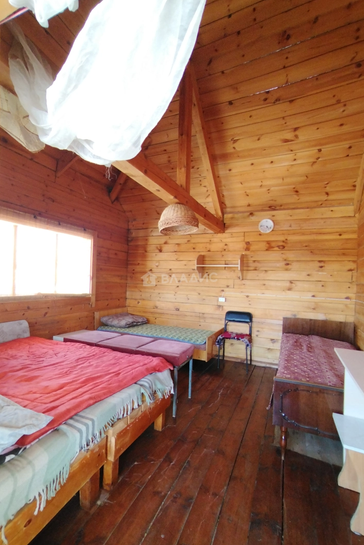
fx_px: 258
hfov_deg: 70.5
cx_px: 180
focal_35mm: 17
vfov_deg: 93.3
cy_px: 278
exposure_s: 1/50
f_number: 2.2
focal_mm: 1.68
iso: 351
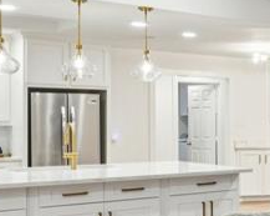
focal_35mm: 71
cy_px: 121
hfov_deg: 22.3
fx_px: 567
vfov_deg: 21.5
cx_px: 401
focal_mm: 16
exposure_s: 1/6
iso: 400
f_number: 8
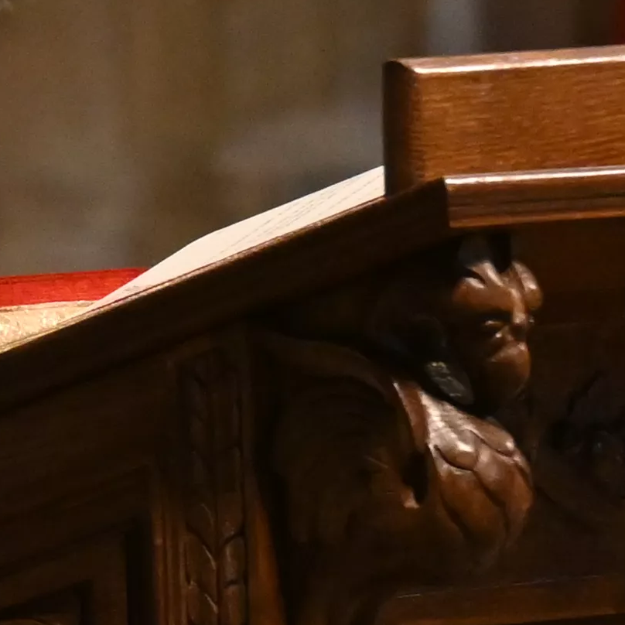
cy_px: 293
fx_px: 25125
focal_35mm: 1230
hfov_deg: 1.4
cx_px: -725
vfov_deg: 1.4
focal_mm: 140
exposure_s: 1/160
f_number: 5.3
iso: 3200
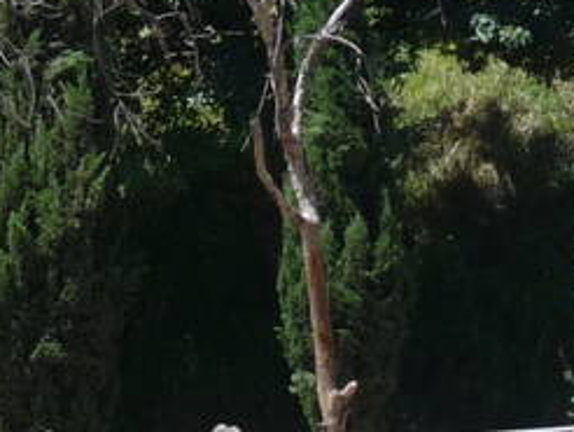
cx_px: 516
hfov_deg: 3.4
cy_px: 320
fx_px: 9594
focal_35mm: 578
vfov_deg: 2.6
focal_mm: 15.2
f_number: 4.7
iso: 100
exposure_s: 1/400
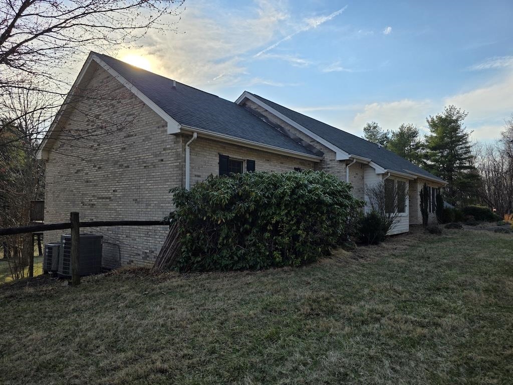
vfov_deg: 58.9
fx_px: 341
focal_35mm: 23
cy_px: 192
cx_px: 256
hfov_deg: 73.9
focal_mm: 6.3
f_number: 1.7
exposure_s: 1/7944
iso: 80
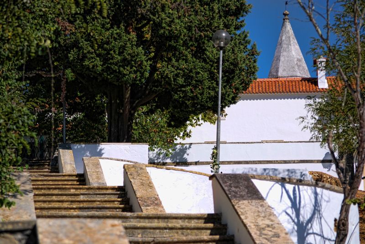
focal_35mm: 129
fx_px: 1309
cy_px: 122
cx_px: 182
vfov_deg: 10.7
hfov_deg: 15.9
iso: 100
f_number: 6.3
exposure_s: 1/640
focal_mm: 86
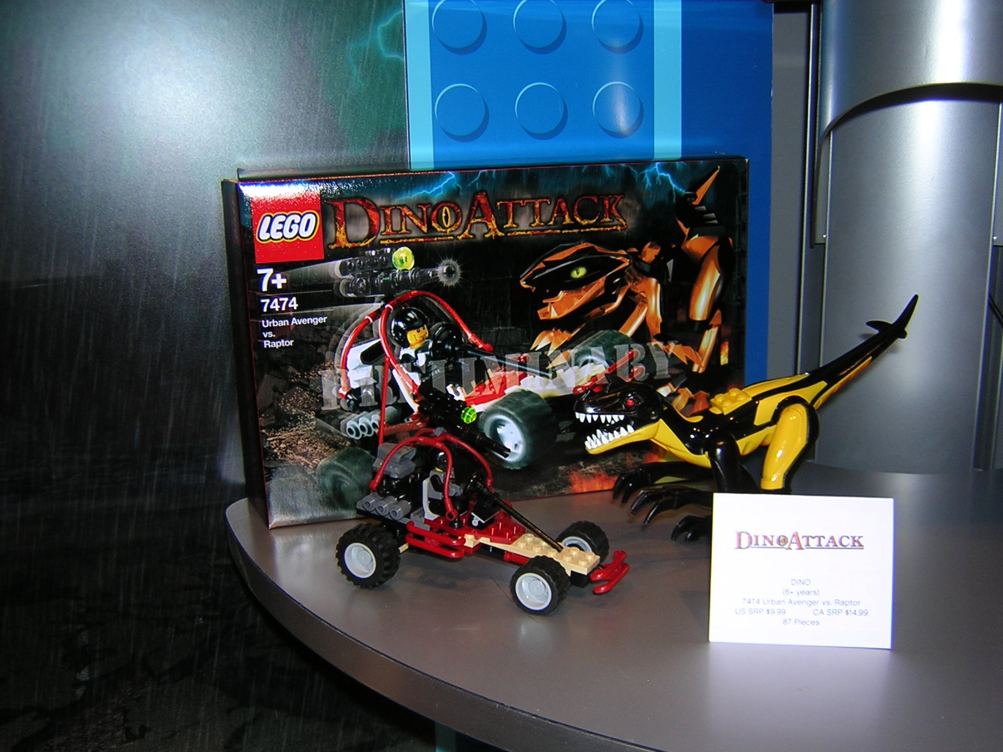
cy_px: 376
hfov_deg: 51.4
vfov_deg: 39.7
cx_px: 502
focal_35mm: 36
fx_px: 1043
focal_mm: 4.7
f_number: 2.6
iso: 100
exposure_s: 1/60.1
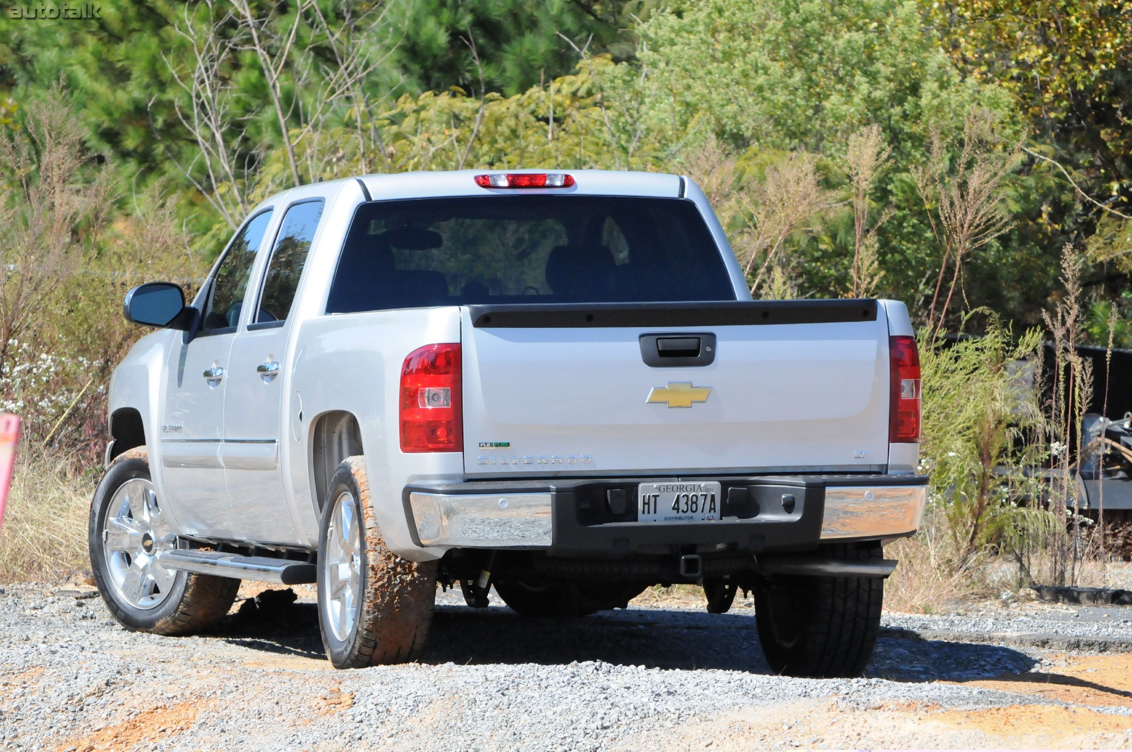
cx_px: 566
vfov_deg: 7.3
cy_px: 376
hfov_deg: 11.0
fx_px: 5889
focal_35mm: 188
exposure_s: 1/2500
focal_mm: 125
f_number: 10
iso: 2000
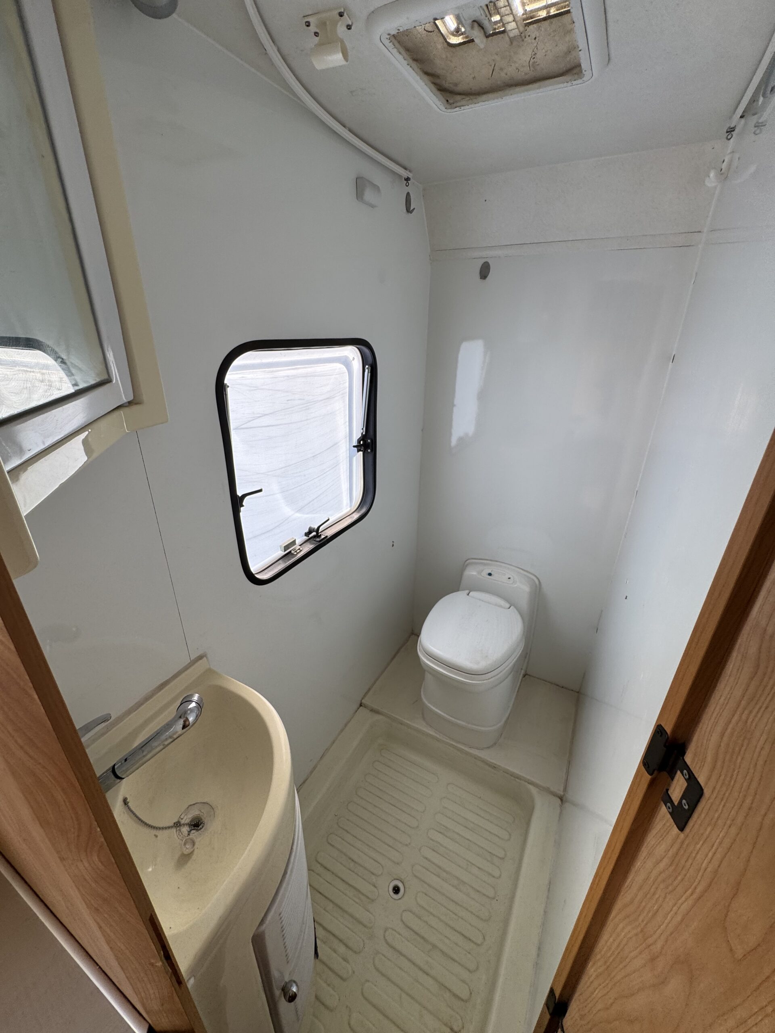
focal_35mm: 14
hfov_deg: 85.7
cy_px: 516
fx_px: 418
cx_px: 388
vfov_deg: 102.1
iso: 40
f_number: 2.2
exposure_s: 1/201
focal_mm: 2.22
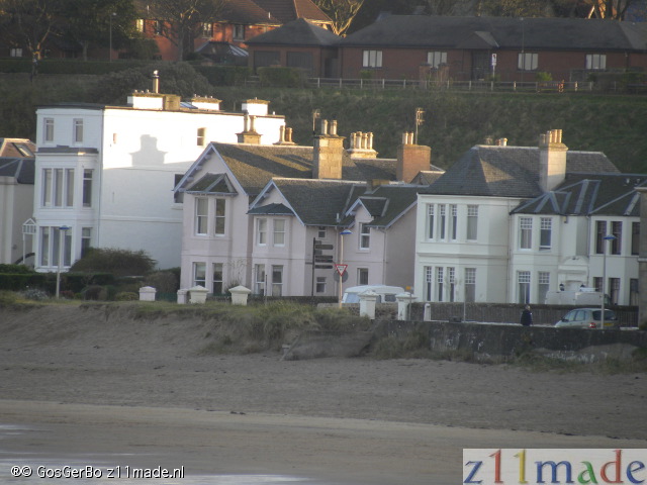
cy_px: 242
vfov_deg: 2.4
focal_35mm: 624
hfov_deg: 3.2
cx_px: 324
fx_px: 11663
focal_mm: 110.4
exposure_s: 1/144
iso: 135
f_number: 5
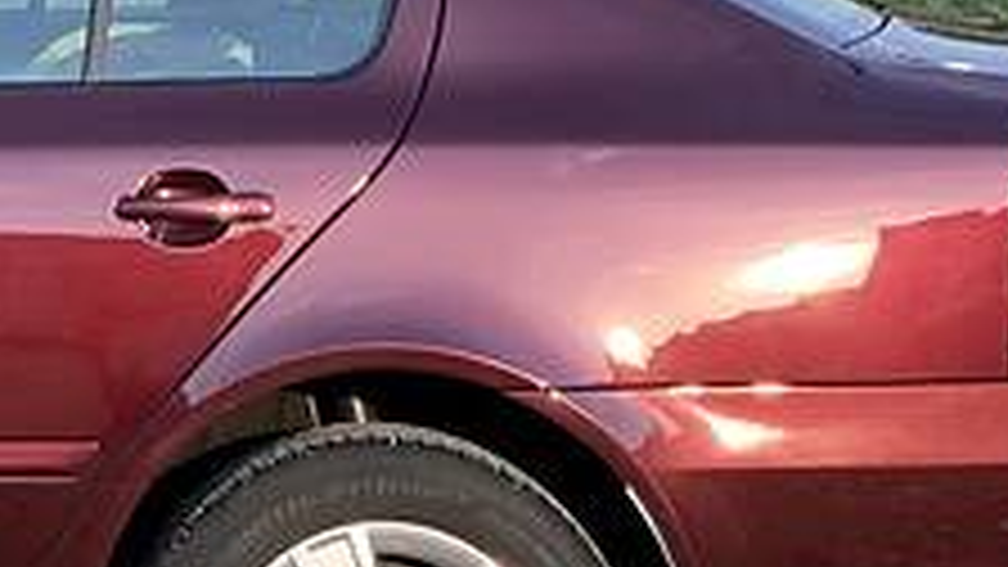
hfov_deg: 10.3
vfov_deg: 6.0
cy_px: -207
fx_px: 5399
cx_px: -513
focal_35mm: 202
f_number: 2.4
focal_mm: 6
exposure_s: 1/122
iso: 16
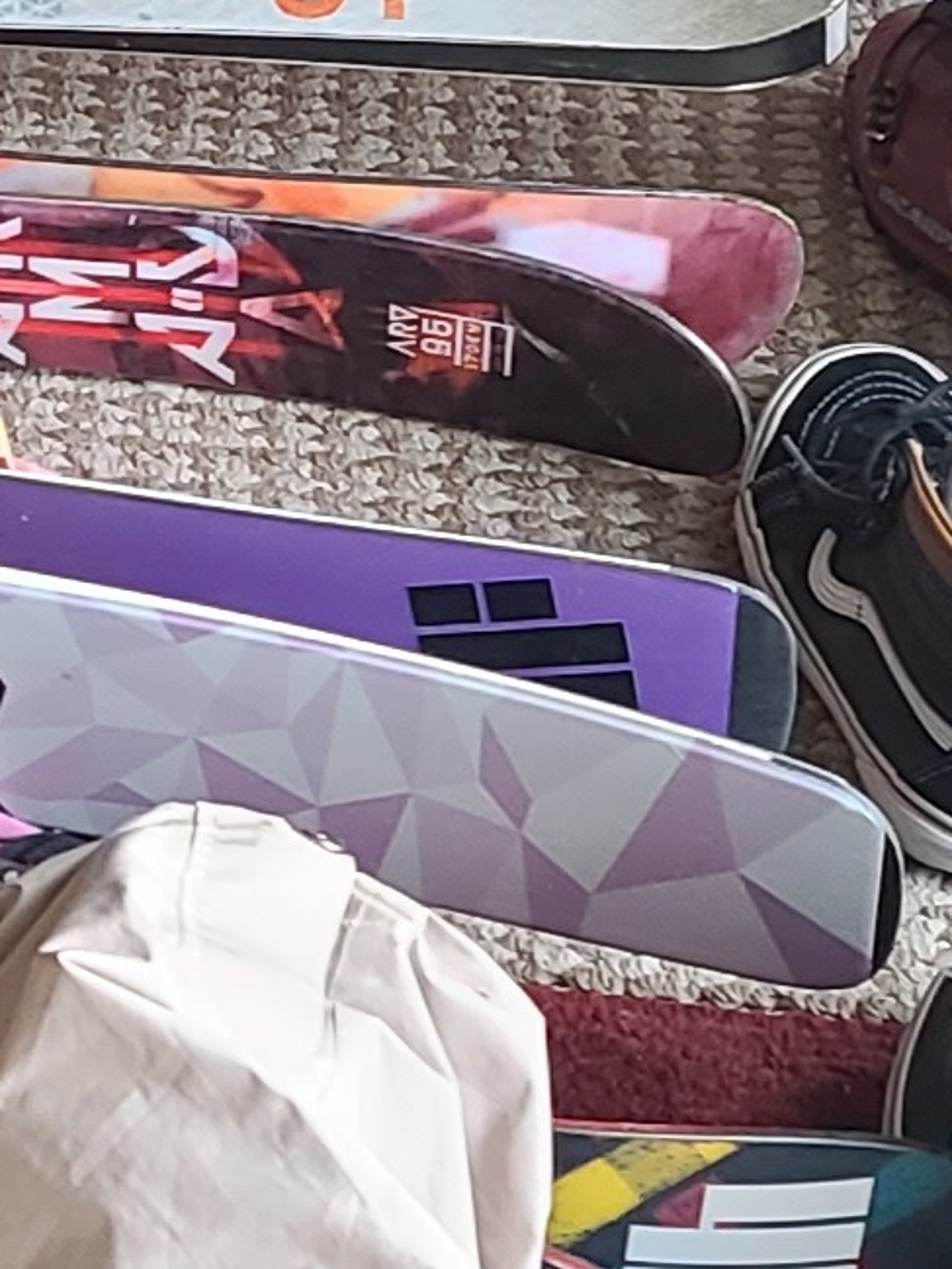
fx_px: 5645
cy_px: -373
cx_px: -1003
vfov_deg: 12.4
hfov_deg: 9.0
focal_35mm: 154
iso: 160
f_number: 1.8
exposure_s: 1/59
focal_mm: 7
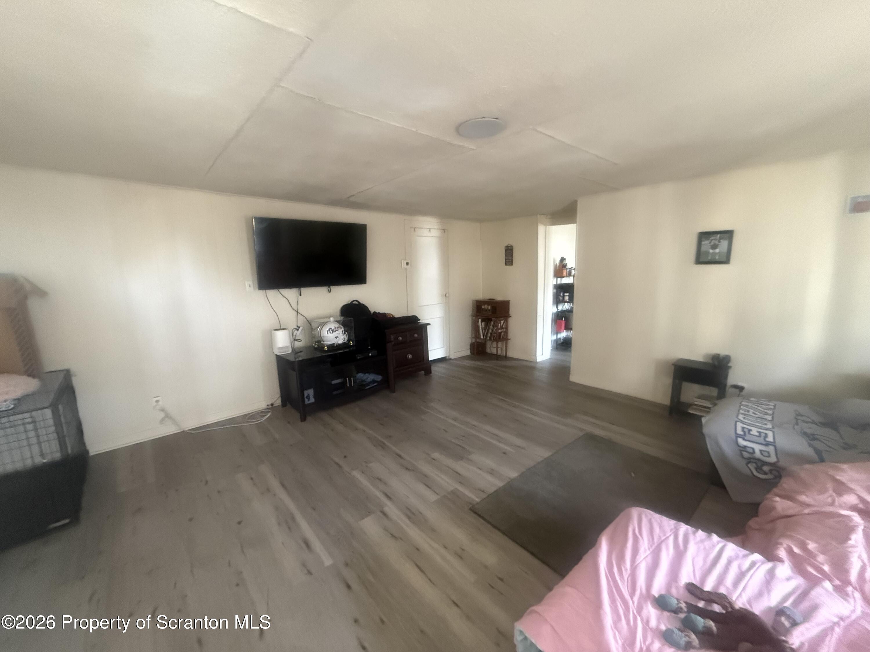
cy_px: 326
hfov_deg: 102.1
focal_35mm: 14
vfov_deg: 85.7
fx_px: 352
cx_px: 435
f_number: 2.2
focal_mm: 2.22
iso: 1000
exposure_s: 1/60
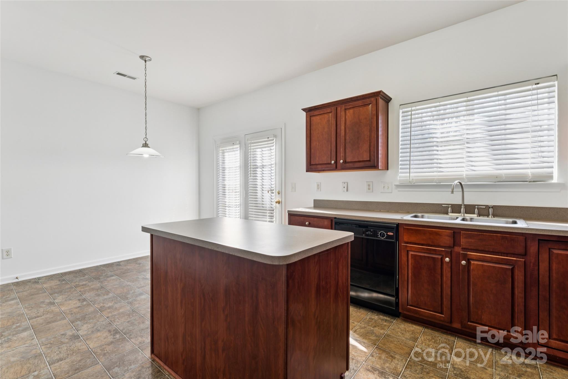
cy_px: 190
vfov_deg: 72.4
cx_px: 284
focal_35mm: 16
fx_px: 259
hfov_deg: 95.3
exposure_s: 1/3.33
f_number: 13
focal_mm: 16.4
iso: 100
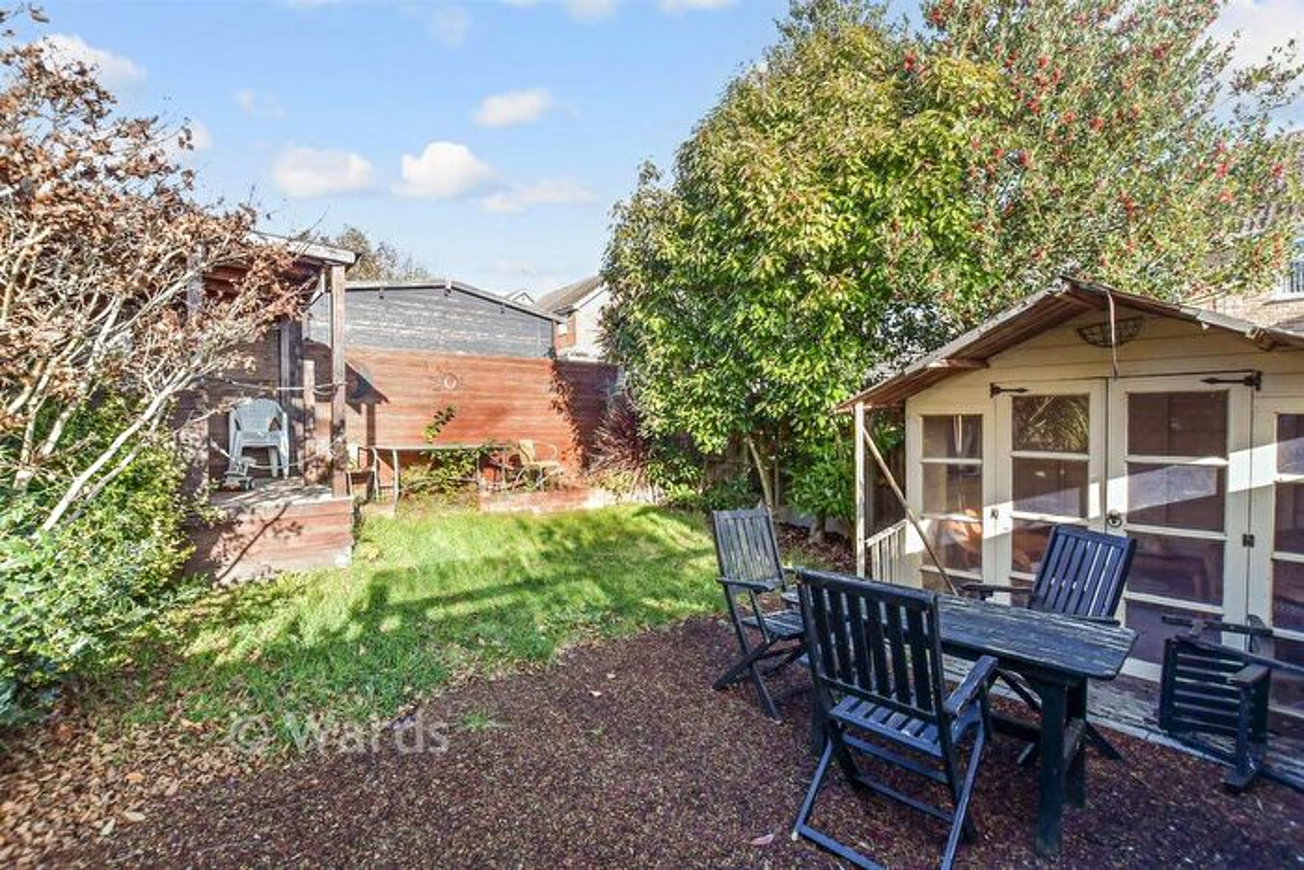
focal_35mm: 15
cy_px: 435
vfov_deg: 77.4
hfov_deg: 100.4
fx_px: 543
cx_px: 652
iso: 320
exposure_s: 1/160
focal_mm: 10
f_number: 8
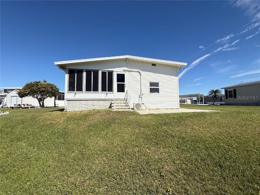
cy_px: 98
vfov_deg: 85.7
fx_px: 105
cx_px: 130
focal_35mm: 14
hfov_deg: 102.1
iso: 50
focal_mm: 2.22
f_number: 2.2
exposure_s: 1/3289
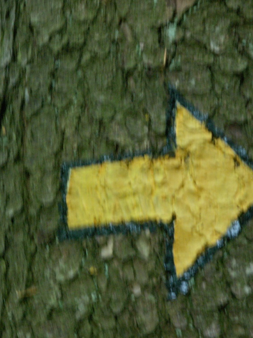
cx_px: 171
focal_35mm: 204
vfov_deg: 9.7
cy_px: 169
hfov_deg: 7.3
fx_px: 1989
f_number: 4
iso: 160
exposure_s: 1/4
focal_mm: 24.91
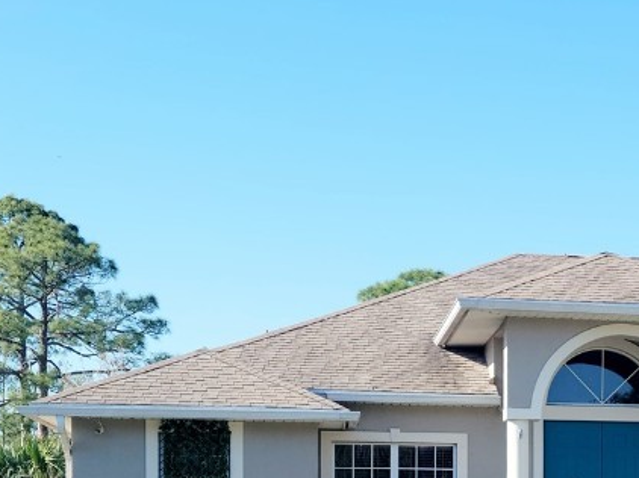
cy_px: 422
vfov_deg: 21.2
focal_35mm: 68
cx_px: 730
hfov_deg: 26.0
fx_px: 1255
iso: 25
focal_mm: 5.9
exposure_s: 1/667
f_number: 2
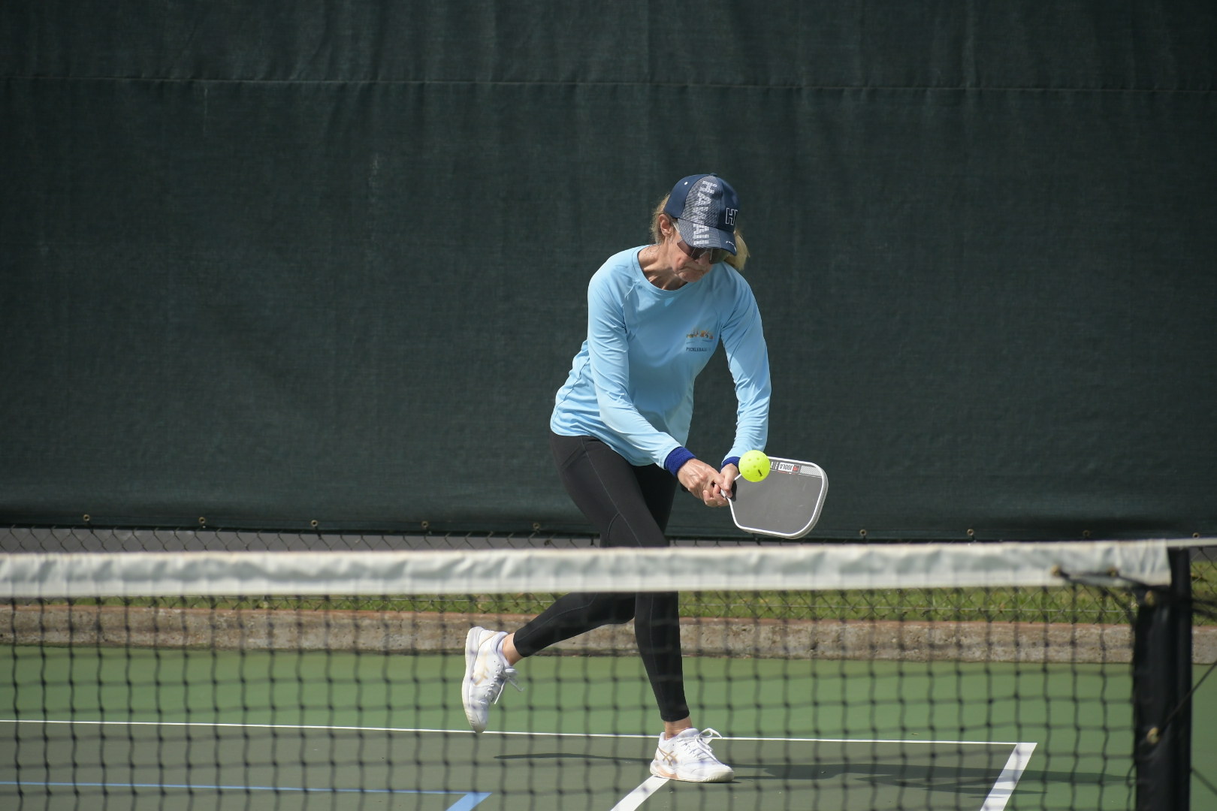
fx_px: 7606
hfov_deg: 9.1
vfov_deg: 6.1
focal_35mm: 225
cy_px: 406
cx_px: 608
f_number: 5
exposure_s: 1/5000
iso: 720
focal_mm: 150
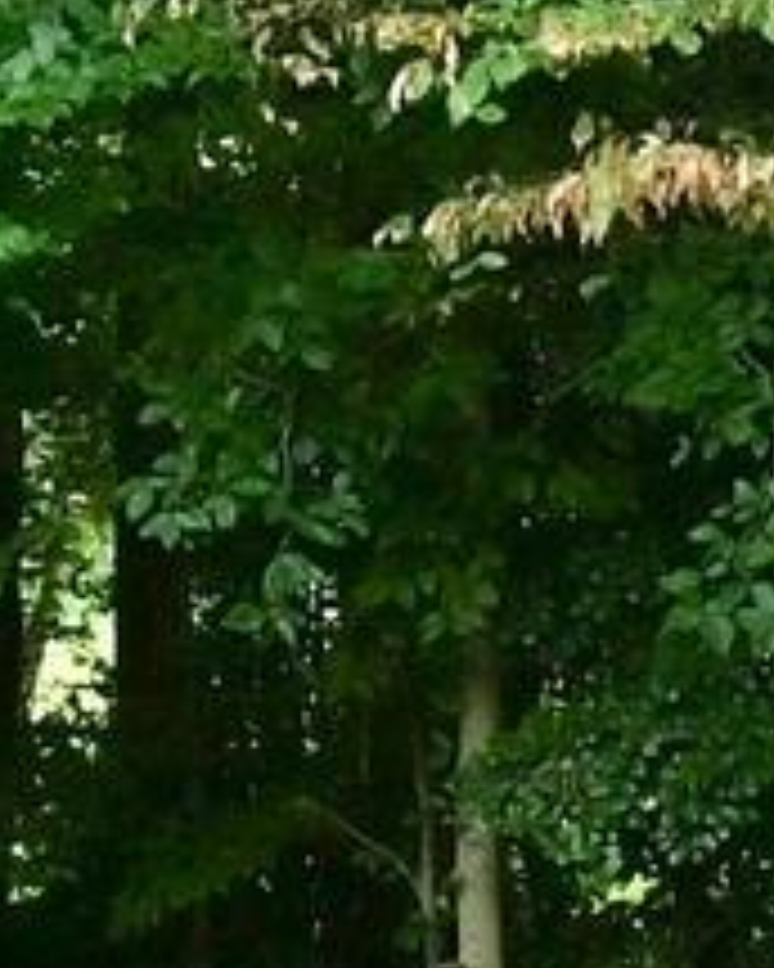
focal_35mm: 134
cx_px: 410
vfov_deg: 14.4
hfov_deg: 11.5
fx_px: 3837
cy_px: 615
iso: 250
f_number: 7.1
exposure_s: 1/200
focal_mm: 10
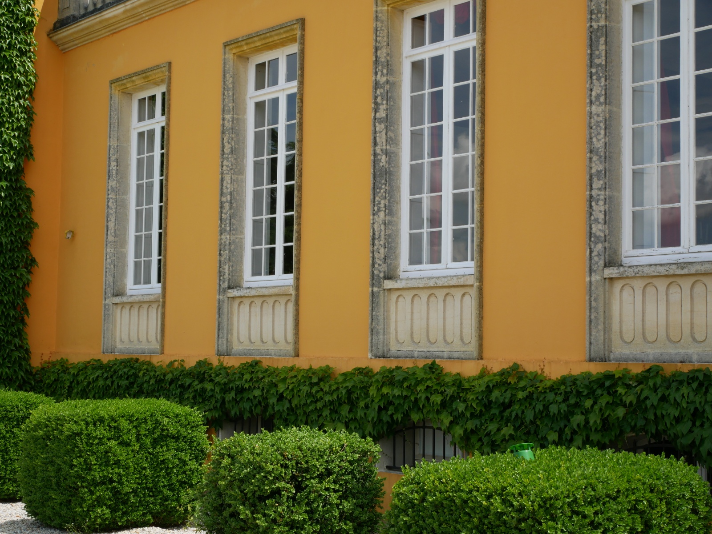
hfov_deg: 32.2
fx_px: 1234
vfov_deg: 24.4
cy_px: 267
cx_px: 356
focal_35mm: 60
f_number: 11
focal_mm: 30
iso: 200
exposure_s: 1/200
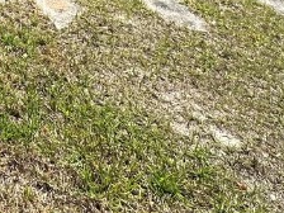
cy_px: -224
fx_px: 525
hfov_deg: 24.1
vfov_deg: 16.7
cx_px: -136
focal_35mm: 64
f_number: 2.2
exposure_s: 1/1147
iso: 50
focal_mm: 2.22
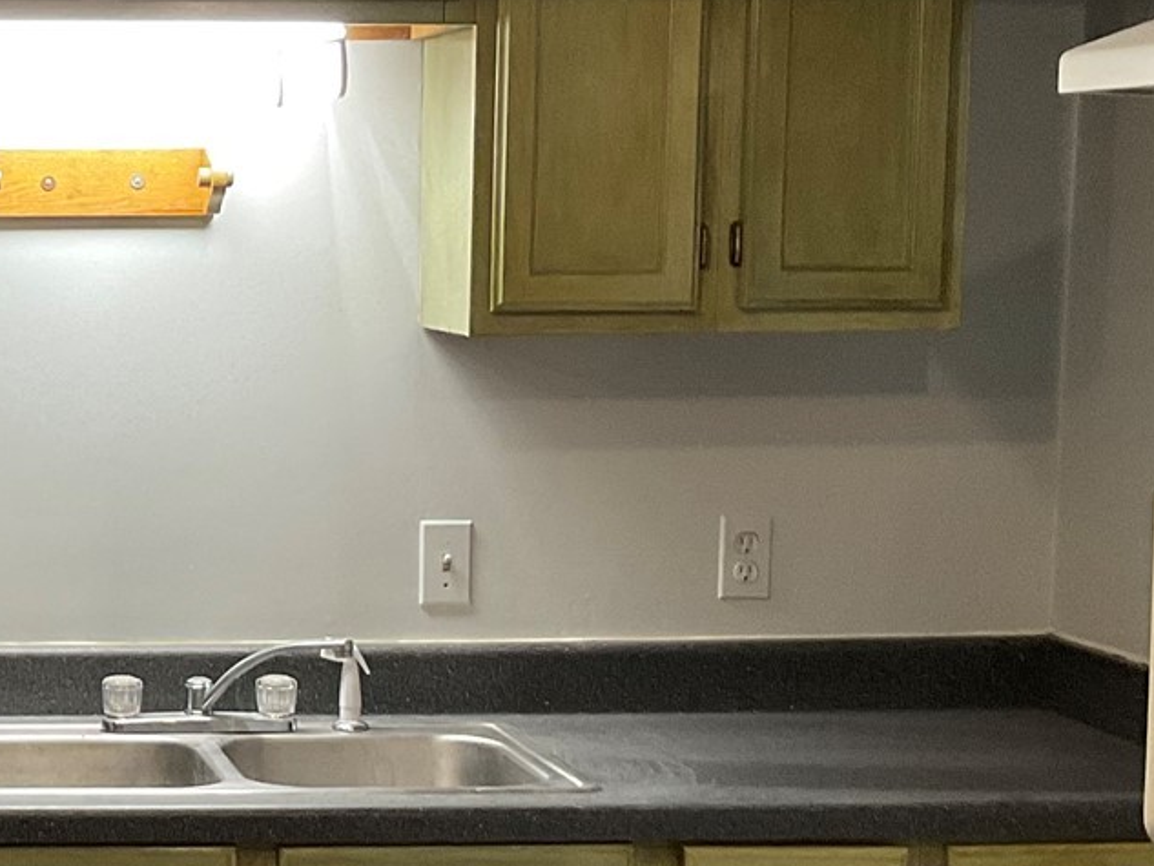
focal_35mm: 88
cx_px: -78
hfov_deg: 21.3
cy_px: 487
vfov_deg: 16.8
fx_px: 2934
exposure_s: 1/60
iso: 125
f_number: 1.8
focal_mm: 3
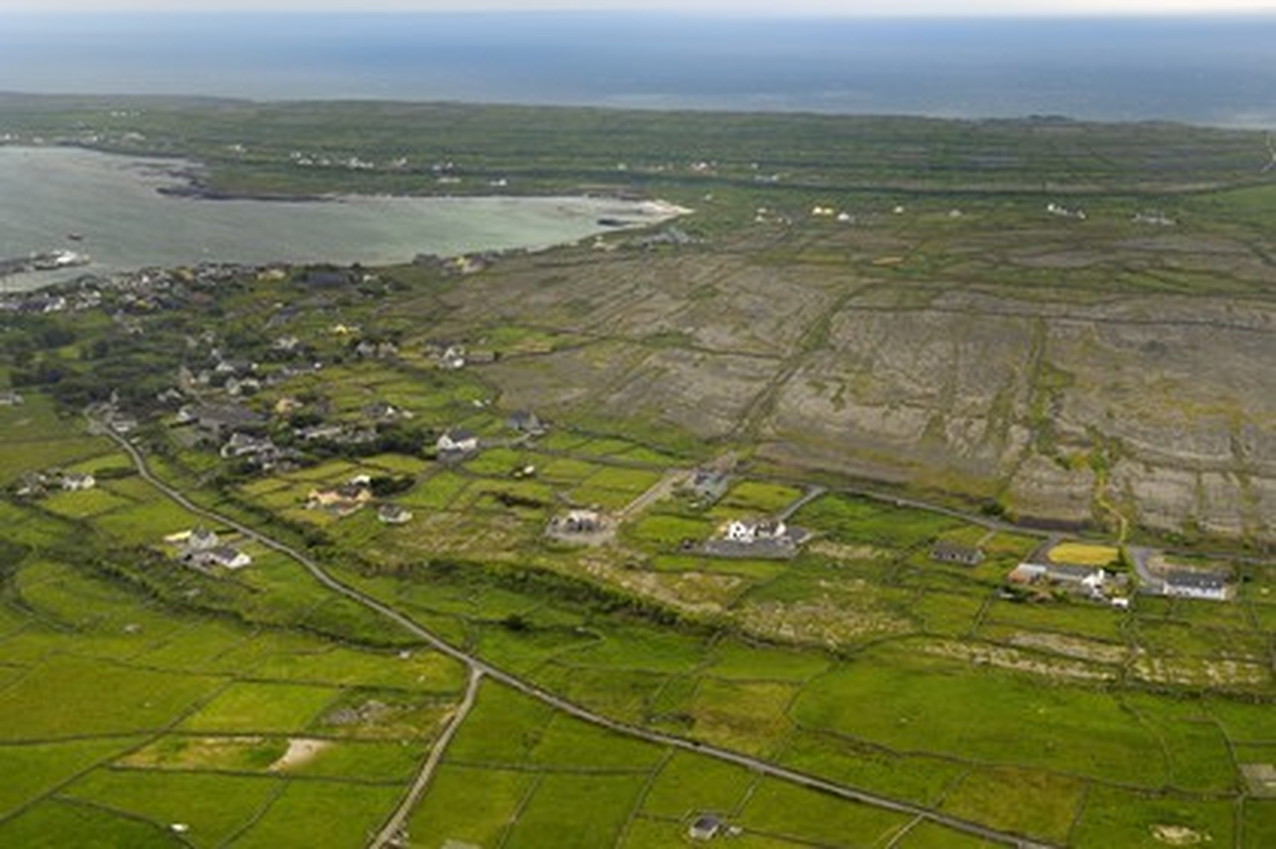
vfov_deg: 25.7
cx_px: 638
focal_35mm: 52
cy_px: 424
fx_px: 1859
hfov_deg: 37.9
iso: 100
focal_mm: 35
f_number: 5
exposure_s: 1/350
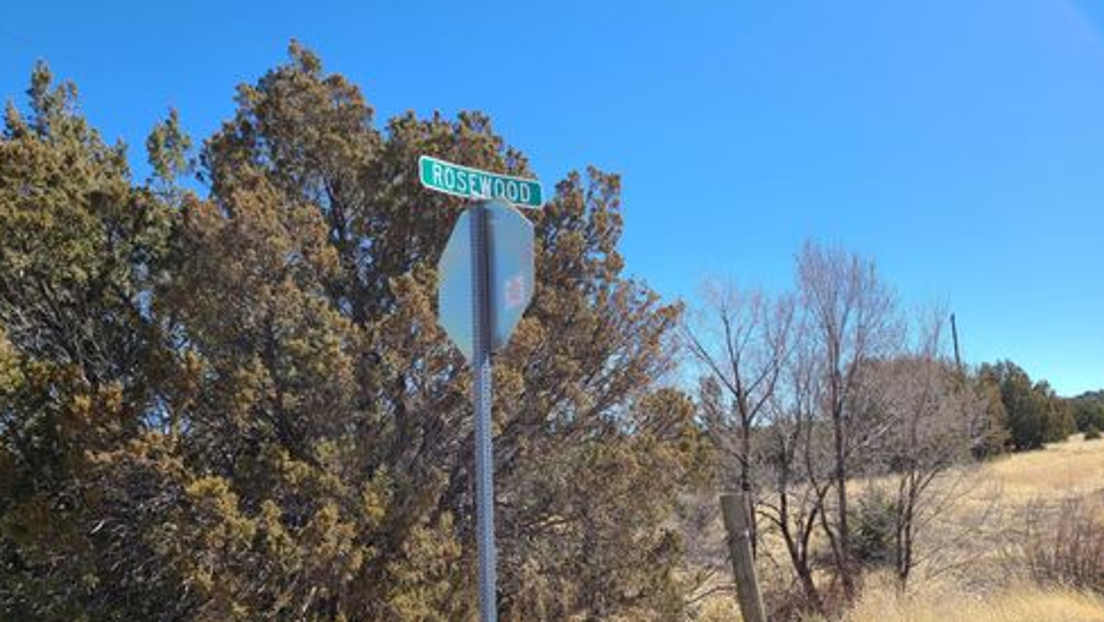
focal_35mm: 29
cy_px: 388
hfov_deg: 66.0
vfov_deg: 40.0
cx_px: 543
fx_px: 849
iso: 40
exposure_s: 1/1387
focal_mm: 5.4
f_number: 1.8
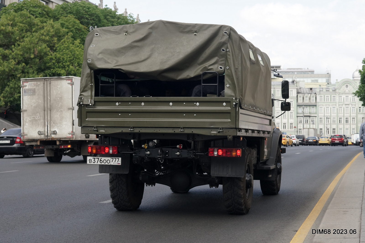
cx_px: 182
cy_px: 122
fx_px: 507
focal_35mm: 50
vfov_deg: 27.0
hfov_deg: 39.6
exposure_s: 1/1000
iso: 640
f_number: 6.3
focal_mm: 50
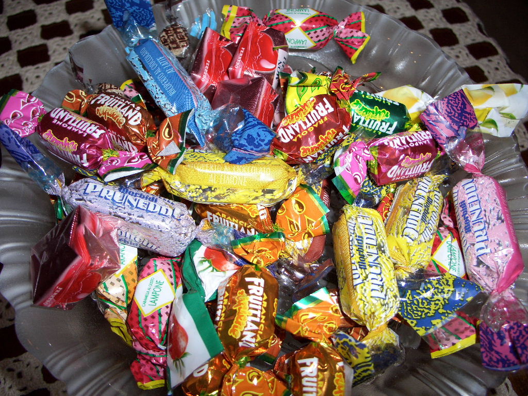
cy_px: 198
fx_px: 503
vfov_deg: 42.9
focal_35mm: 33
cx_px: 264
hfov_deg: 55.4
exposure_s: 1/60
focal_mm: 7.1
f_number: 2.8
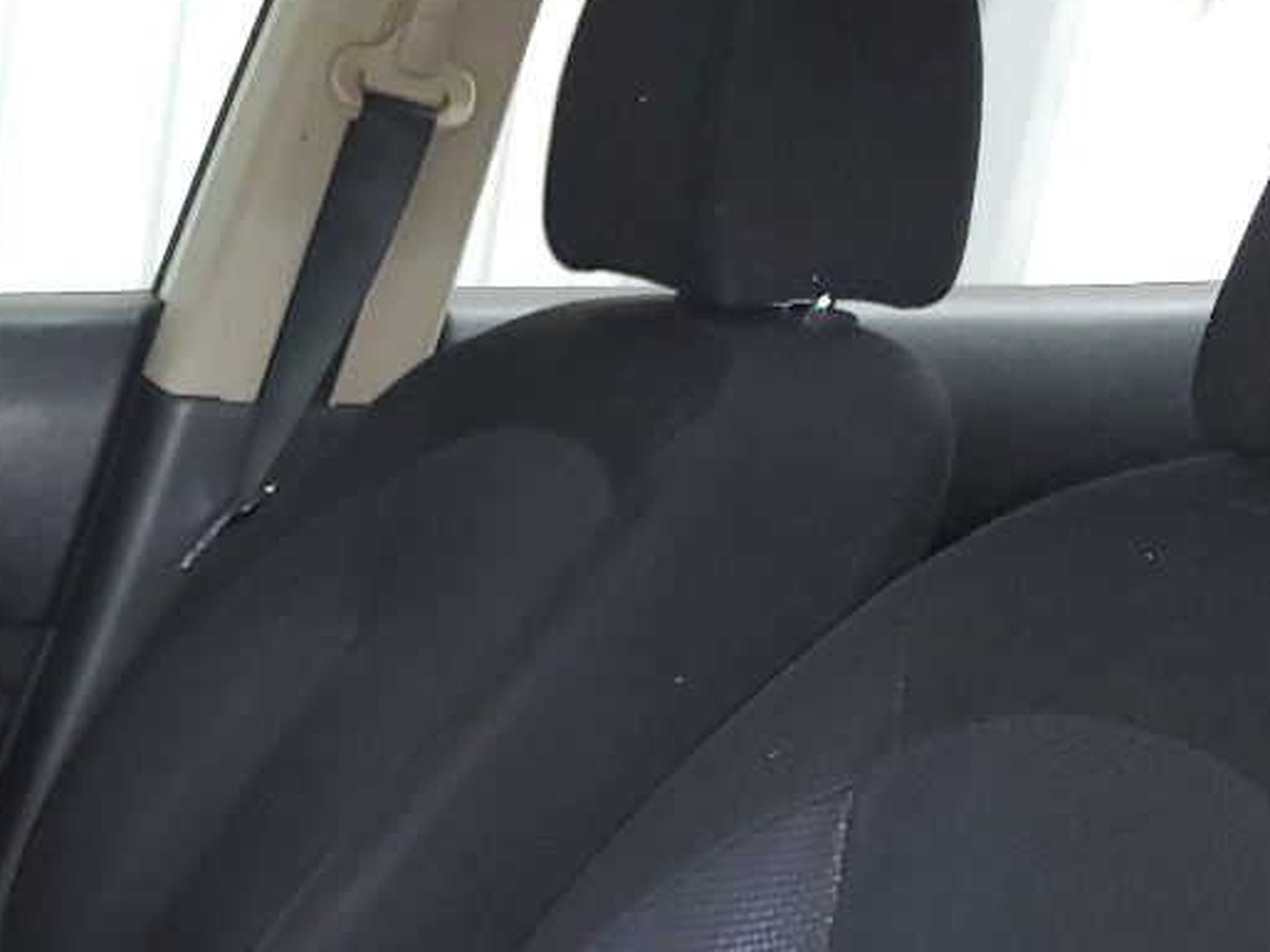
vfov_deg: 17.2
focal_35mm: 81
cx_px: -373
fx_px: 2970
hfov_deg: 21.8
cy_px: 1189
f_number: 1.5
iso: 141
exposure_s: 1/20
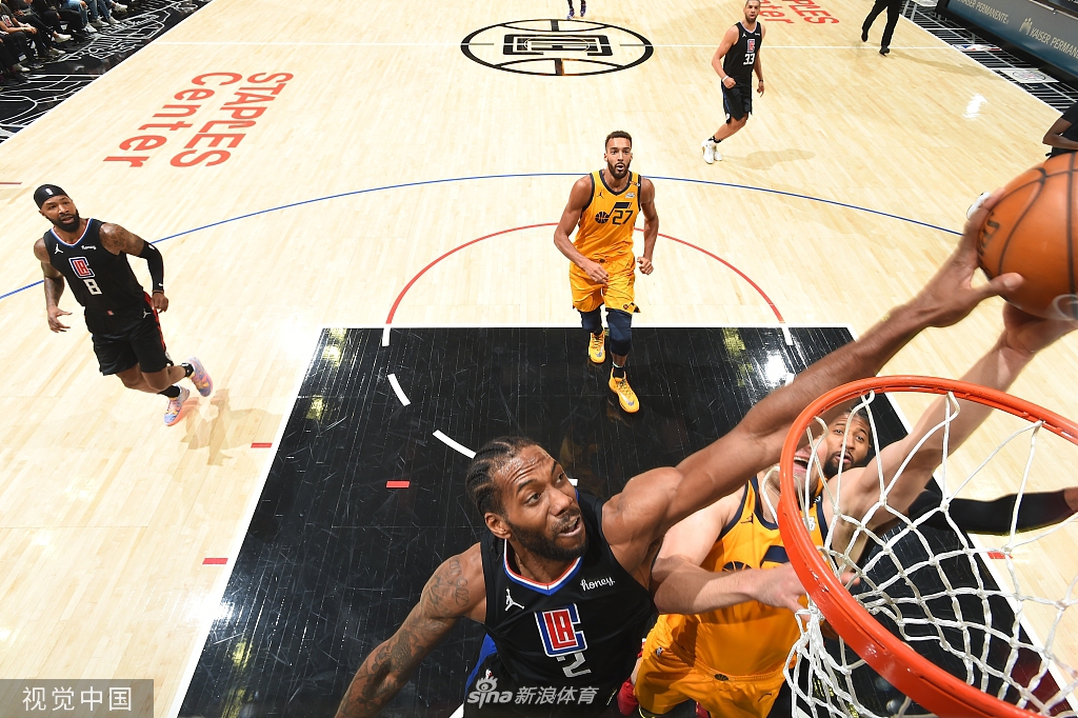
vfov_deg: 57.2
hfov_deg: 78.6
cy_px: 359
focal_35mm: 22
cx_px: 539
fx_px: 659
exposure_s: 1/250
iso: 400
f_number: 7.1
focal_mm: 22
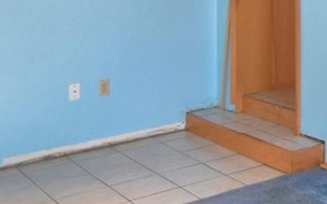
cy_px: -41
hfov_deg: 27.2
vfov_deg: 18.2
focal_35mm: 68
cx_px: 375
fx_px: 606
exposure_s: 1/40
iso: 200
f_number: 4.5
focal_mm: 10
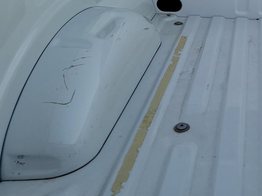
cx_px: 263
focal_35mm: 50
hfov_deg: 34.6
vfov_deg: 28.1
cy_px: 23
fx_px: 378
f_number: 1.8
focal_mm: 6.7
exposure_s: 1/119
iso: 85
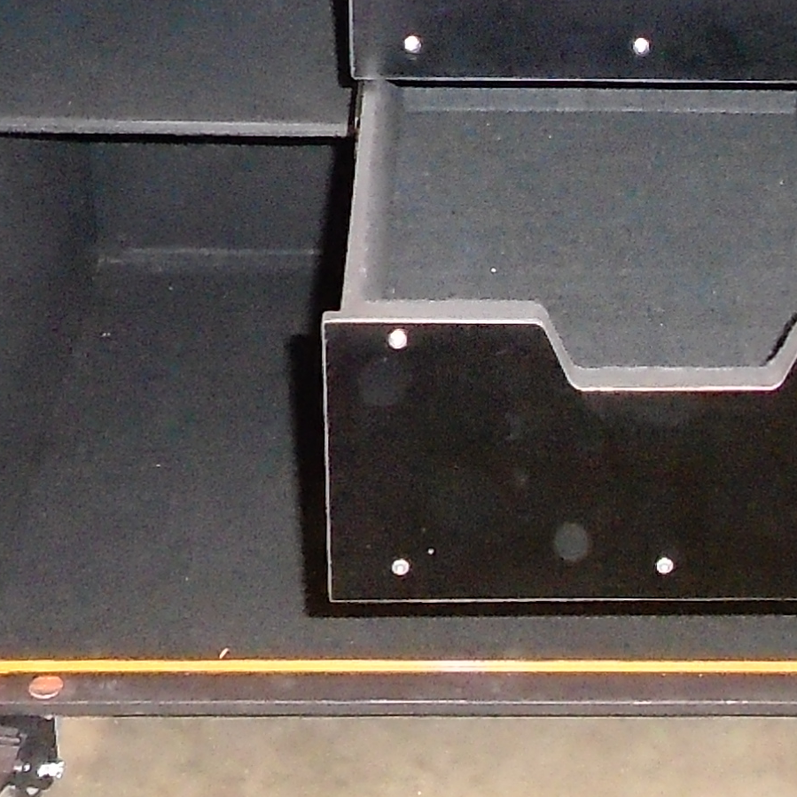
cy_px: 191
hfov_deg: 21.8
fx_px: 2058
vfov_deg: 21.7
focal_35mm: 79
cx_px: 563
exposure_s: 1/40
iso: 1600
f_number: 3.5
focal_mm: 5.5
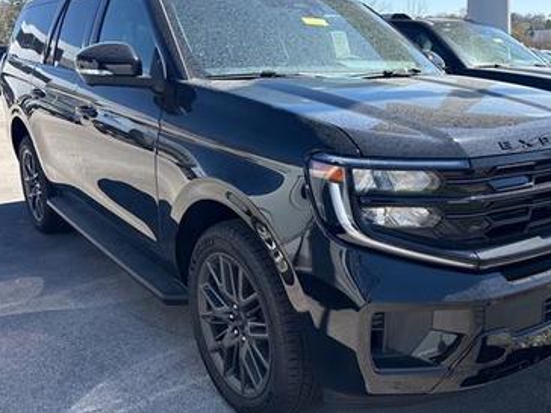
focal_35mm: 36
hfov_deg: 50.7
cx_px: 354
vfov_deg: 39.7
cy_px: 210
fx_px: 573
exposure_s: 1/1901
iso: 64
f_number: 1.6
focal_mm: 5.96
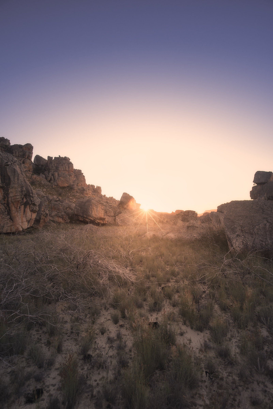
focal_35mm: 20
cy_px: 204
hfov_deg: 62.0
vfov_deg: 84.0
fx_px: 227
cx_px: 136
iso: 400
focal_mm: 20
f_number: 3.2
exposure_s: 1/250
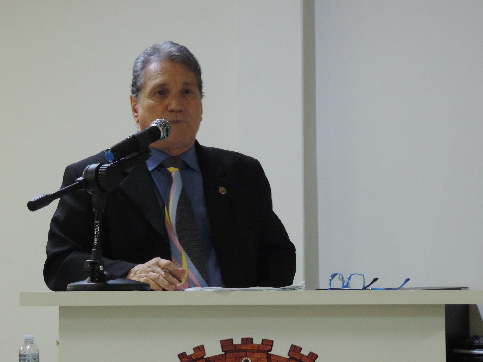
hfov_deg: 14.6
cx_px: 242
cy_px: 181
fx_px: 1884
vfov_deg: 11.0
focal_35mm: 135
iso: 800
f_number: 4.3
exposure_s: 1/15
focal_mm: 24
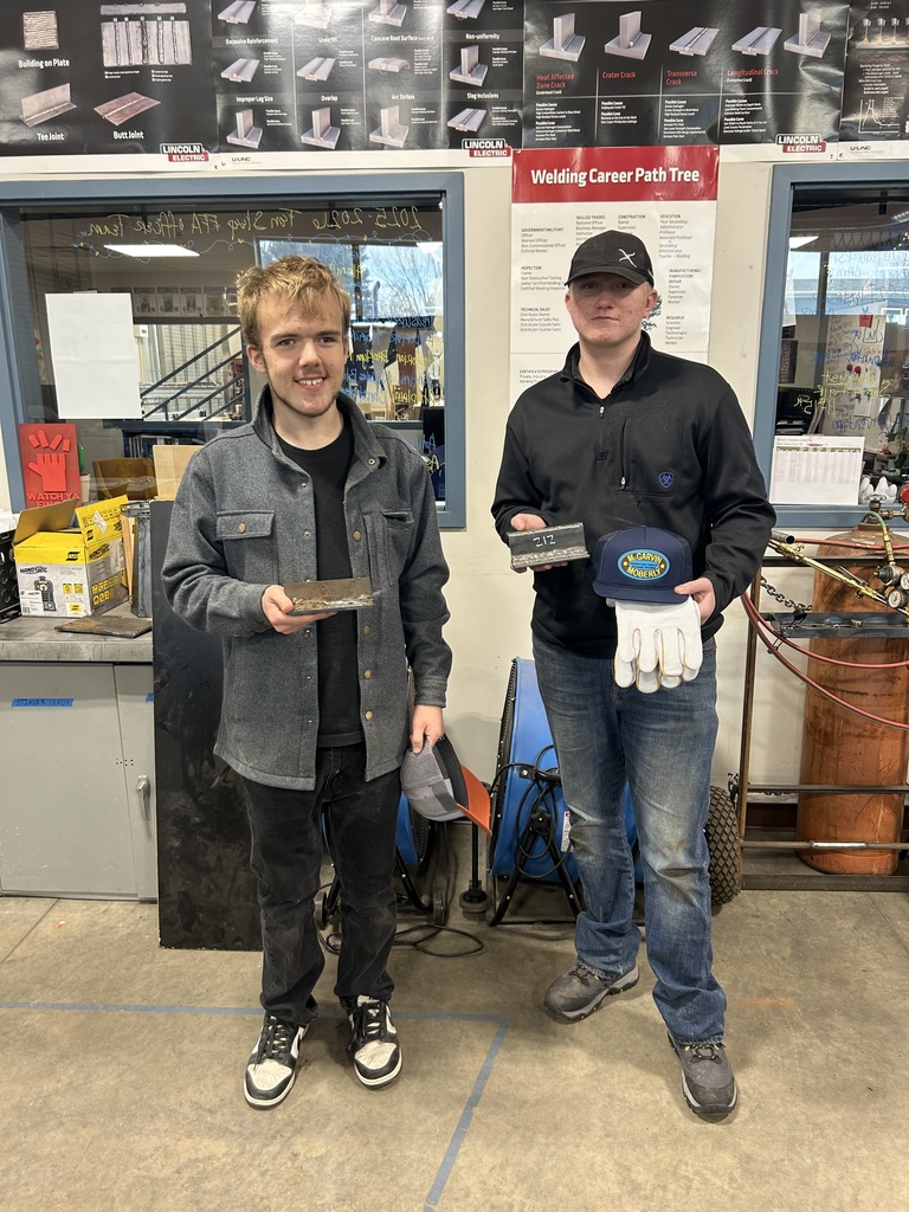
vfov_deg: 67.3
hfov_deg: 53.1
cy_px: 606
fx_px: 910
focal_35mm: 26
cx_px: 454
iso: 64
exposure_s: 1/60
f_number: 1.5
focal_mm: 5.7
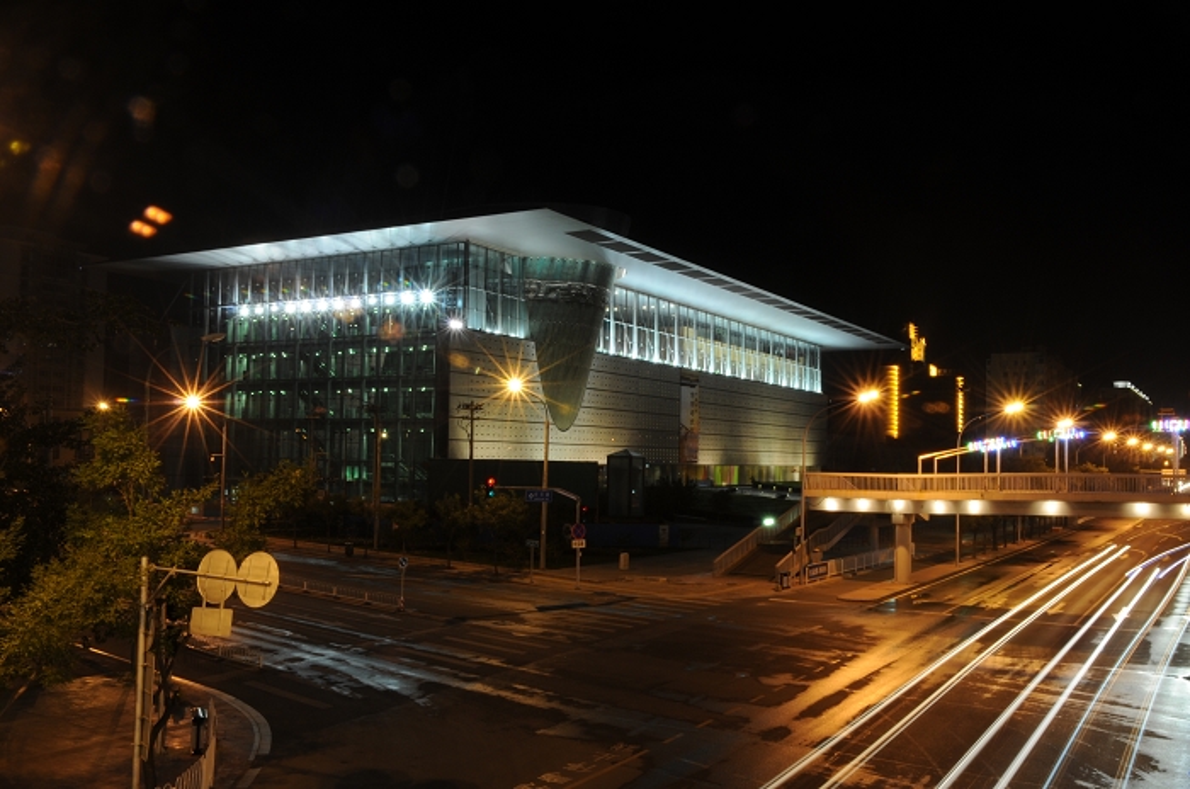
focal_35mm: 33
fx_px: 1089
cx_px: 595
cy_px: 394
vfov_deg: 39.8
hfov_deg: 57.3
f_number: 25
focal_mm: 22
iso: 200
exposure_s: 15
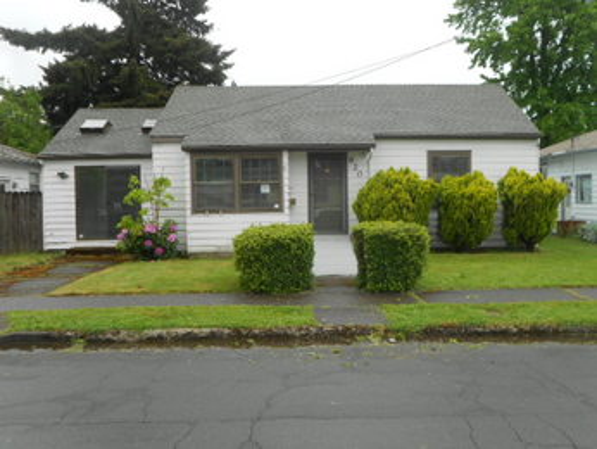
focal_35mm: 37
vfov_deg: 38.7
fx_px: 639
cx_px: 298
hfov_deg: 50.1
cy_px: 224
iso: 80
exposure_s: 1/160
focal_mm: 6.7
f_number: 3.9
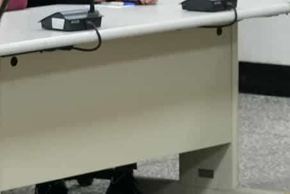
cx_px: 478
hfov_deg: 7.6
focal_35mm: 264
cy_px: -193
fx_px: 2127
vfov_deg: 5.1
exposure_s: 1/80
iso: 1600
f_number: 5.6
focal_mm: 34
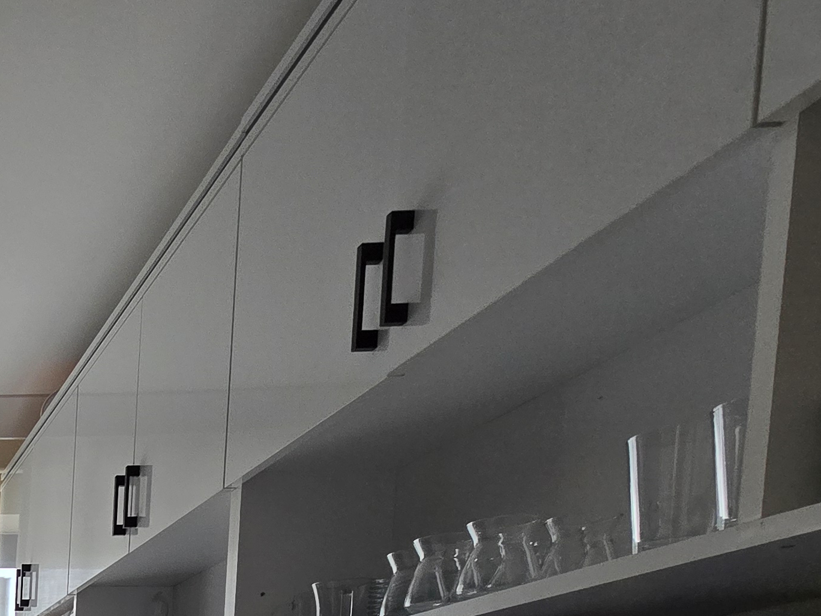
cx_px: -304
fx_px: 901
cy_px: 849
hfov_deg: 32.7
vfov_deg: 28.8
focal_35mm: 38
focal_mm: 2.2
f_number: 2.2
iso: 160
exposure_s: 1/50
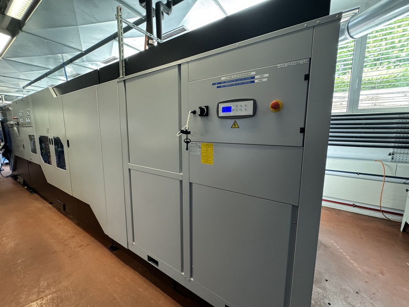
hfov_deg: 102.1
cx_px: 204
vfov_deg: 85.7
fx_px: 165
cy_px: 154
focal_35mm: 14
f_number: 2.2
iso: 320
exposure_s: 1/50
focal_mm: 2.22
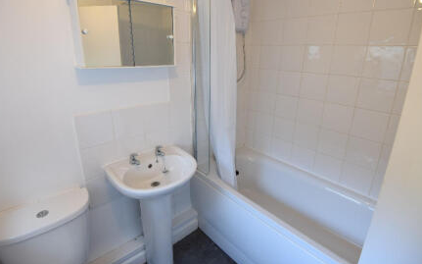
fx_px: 207
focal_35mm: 18
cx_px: 211
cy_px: 115
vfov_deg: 64.7
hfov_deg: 91.1
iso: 800
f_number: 4
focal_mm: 16
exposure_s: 1/40
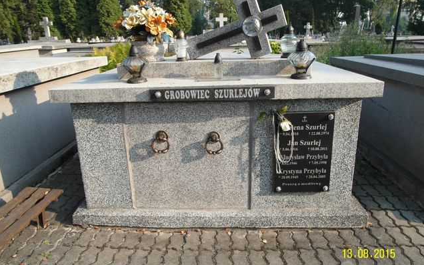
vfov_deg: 39.4
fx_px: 370
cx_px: 212
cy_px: 127
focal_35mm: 32
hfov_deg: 59.7
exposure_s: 1/250
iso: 80
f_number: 3.9
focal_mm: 6.5
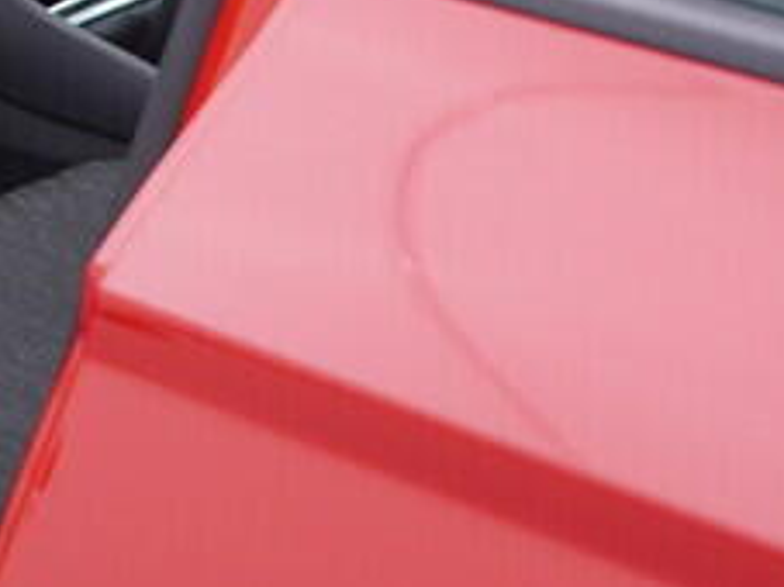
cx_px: -280
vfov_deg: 9.4
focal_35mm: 156
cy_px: -36
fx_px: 3531
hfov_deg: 12.2
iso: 125
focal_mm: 24
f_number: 3.2
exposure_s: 1/50
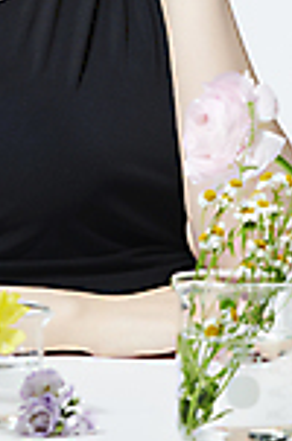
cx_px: 16
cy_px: -93
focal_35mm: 279
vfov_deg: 7.3
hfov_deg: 4.9
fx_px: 3410
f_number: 13
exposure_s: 1/125
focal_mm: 105
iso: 64
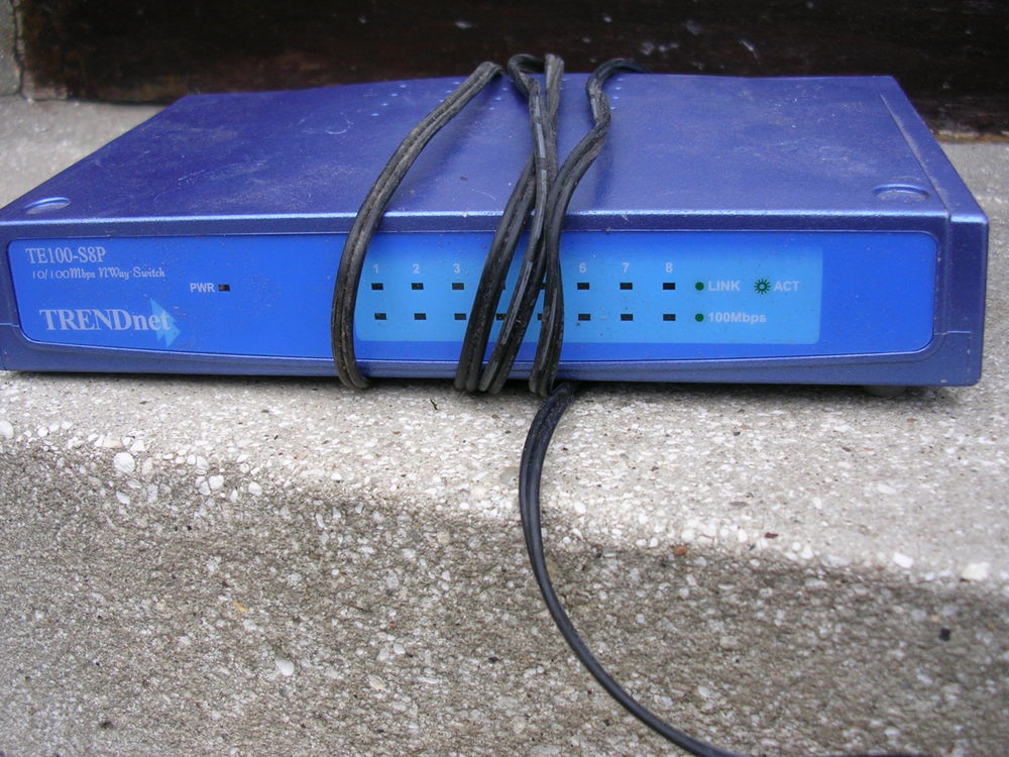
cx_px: 504
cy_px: 378
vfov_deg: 37.7
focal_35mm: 38
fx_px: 1108
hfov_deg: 49.0
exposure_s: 1/155
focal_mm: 5.8
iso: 50
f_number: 2.8
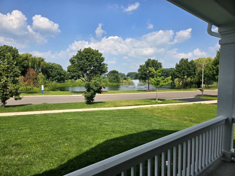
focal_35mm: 23
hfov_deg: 73.9
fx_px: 156
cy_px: 88
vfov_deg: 58.9
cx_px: 118
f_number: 1.8
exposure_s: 1/1723
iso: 25
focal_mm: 5.4
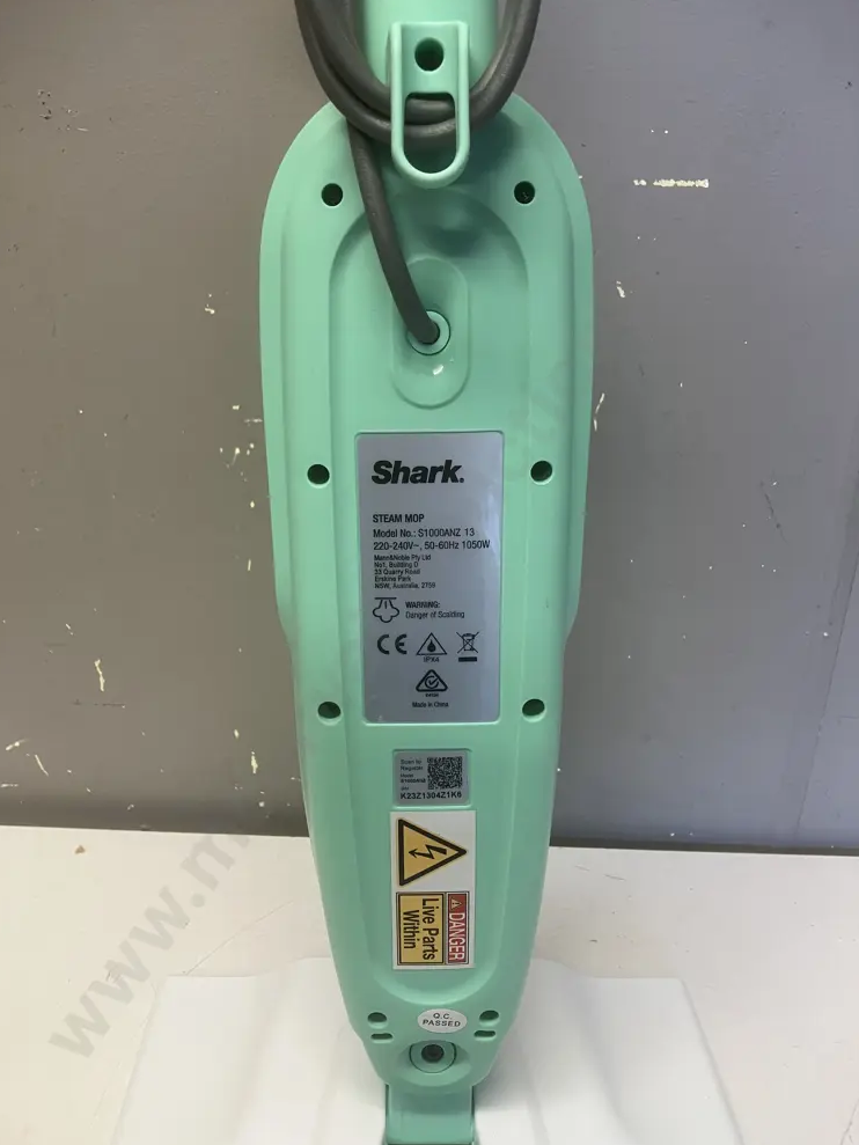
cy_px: 581
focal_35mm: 29
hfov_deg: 48.2
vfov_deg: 61.7
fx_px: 959
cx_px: 418
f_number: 1.8
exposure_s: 1/50
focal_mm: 3.99
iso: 64
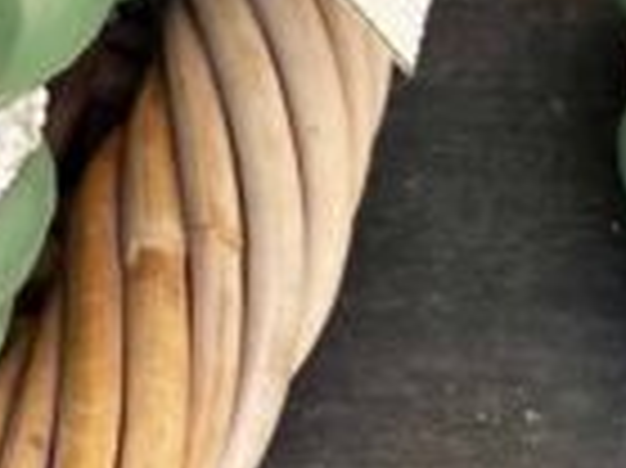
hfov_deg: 10.2
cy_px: -378
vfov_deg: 7.5
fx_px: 3469
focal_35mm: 192
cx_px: -72
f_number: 1.5
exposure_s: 1/121
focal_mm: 5.7
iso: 40
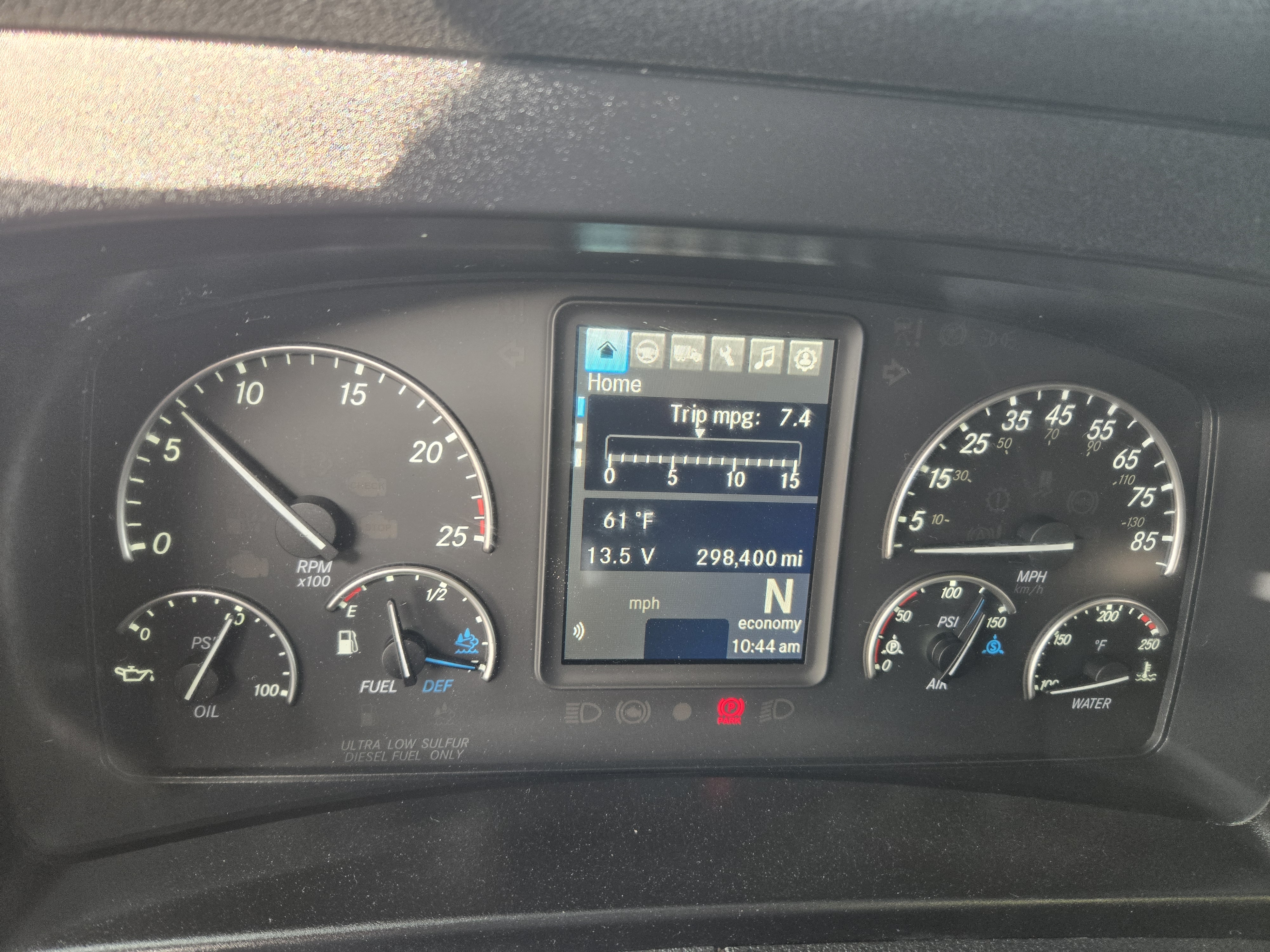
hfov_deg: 73.9
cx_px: 635
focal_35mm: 23
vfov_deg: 58.9
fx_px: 844
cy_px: 476
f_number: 1.8
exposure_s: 1/180
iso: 200
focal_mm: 5.4
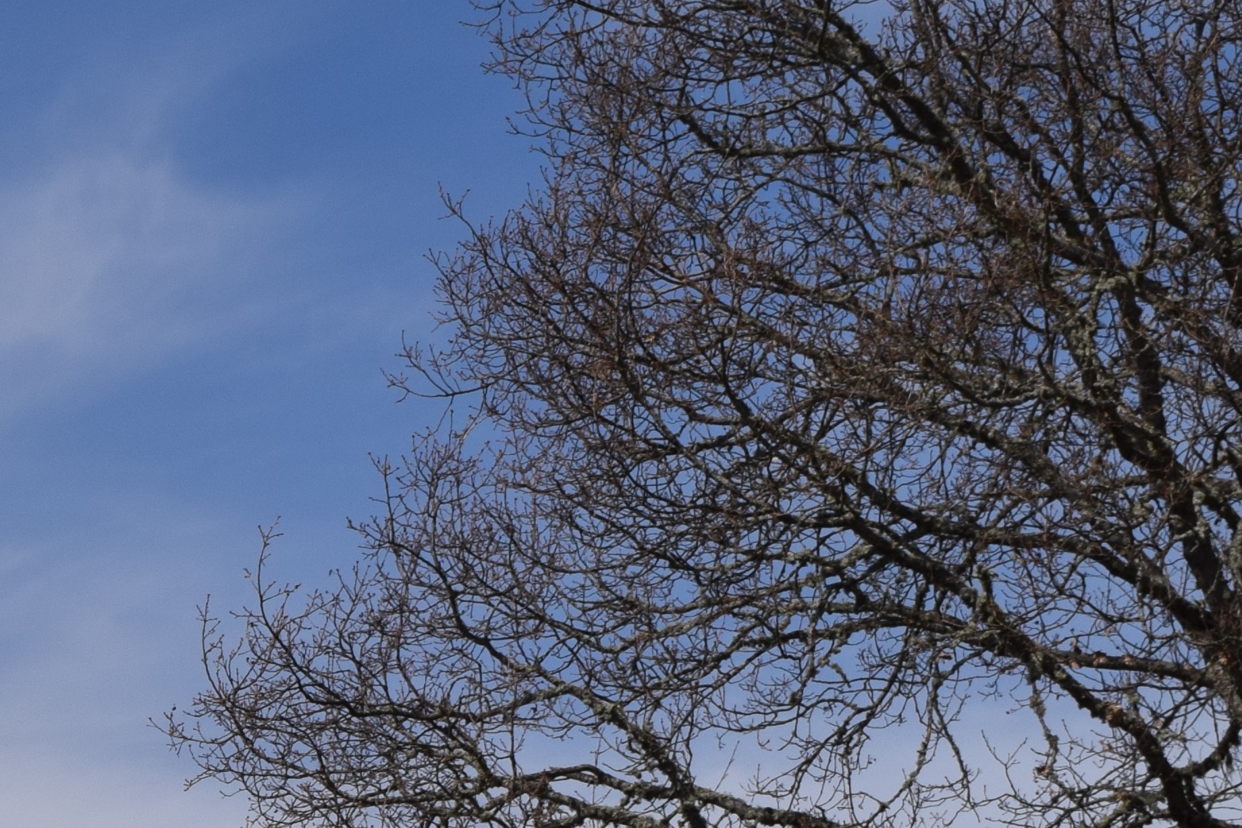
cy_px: 1203
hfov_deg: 13.0
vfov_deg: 8.9
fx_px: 5231
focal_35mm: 152
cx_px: -416
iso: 200
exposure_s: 1/640
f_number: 13
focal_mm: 31
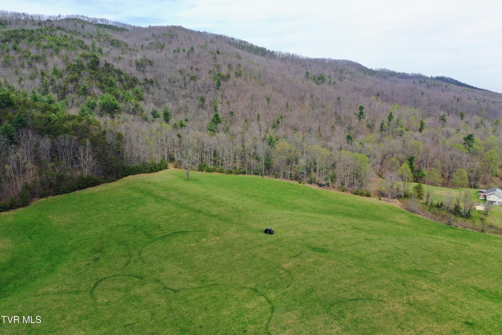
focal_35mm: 28
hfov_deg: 65.5
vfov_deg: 46.4
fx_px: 390
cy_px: 168
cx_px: 251
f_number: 5
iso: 100
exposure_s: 1/200
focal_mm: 10.26
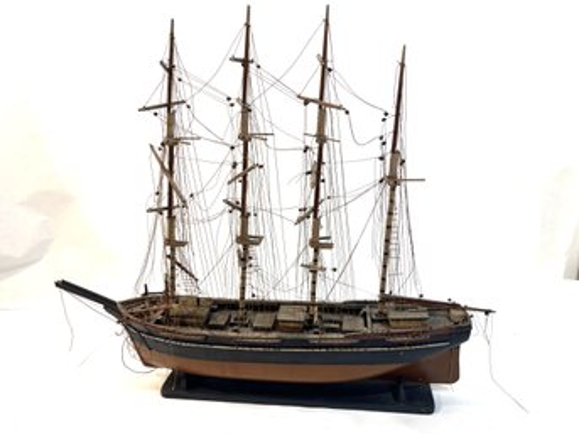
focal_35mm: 26
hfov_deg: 67.3
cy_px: 217
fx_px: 435
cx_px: 290
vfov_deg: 53.0
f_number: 1.6
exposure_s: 1/131
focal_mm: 5.96
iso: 32
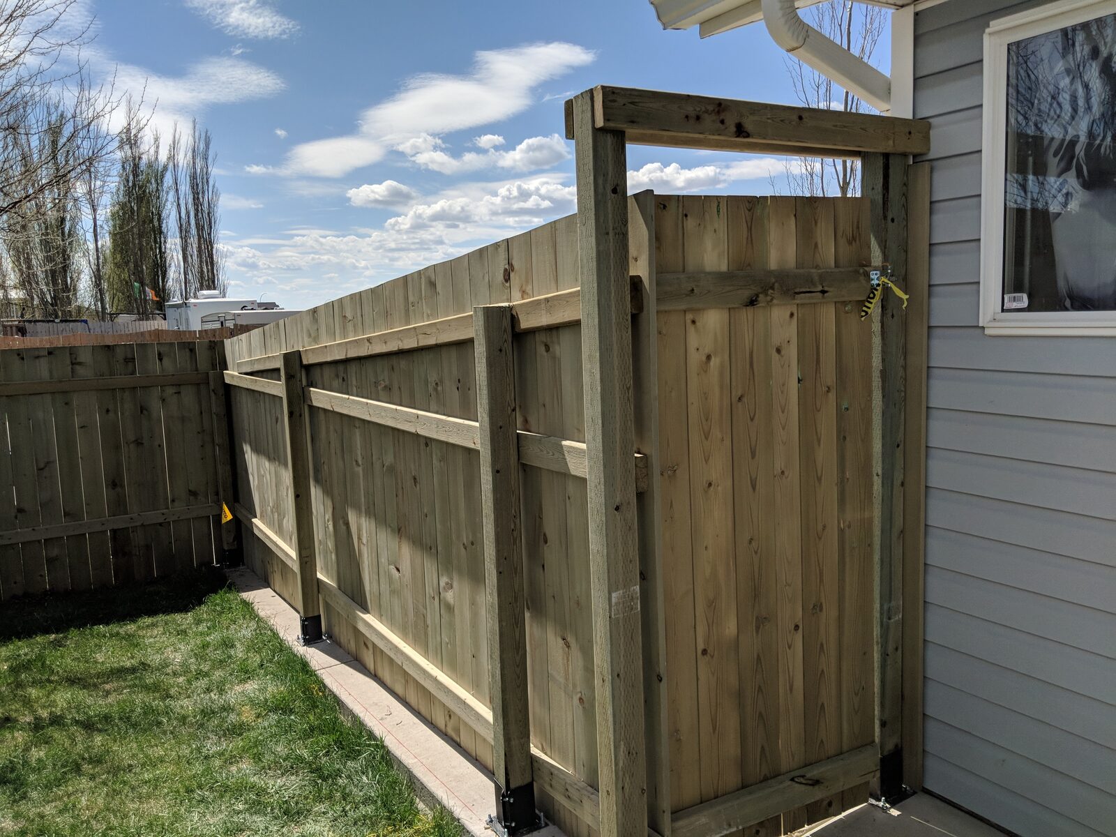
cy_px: 418
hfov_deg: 65.3
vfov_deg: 51.4
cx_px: 558
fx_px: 870
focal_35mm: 27
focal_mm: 4.44
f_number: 1.8
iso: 67
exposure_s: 1/7812
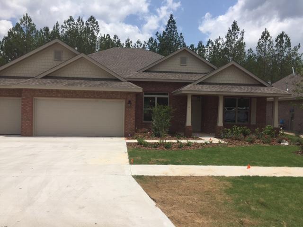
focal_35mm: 29
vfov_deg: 48.2
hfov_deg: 61.7
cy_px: 114
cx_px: 152
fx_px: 254
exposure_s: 1/3300
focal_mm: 4.15
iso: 32
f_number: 2.2
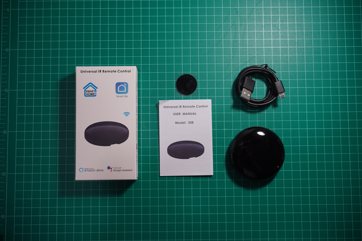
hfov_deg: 54.4
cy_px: 120
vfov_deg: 37.8
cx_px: 181
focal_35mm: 35
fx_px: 352
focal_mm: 35
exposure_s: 1/60
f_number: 4.5
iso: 250
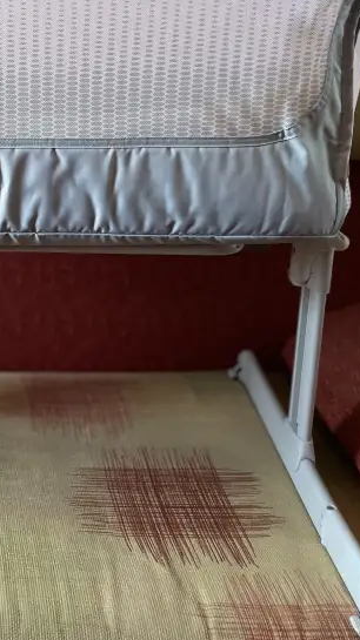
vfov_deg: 39.4
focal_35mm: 52
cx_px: -61
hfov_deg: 21.5
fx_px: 884
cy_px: 214
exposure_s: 1/85
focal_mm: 4.2
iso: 125
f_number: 1.6
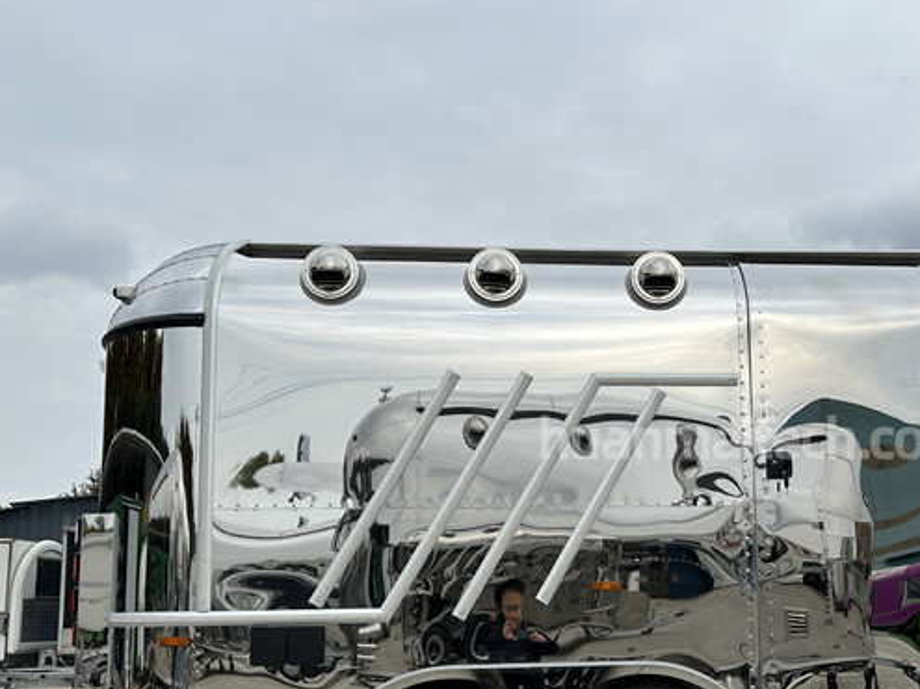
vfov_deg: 34.0
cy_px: 470
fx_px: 1116
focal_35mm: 42
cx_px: 610
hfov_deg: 44.2
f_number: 1.5
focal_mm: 5.7
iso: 50
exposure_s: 1/2632
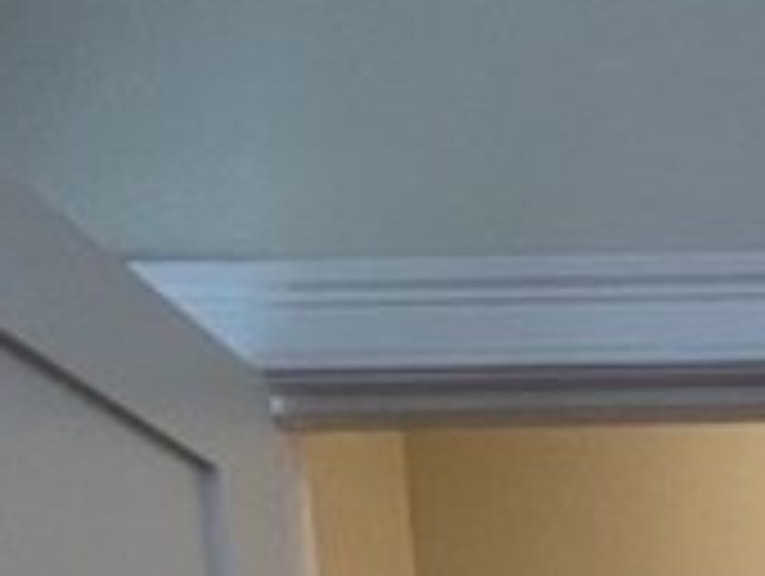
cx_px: 1170
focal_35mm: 61
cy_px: 1246
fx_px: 1350
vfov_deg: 16.3
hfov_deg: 24.2
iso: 100
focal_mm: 1.57
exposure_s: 1/120
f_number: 1.8
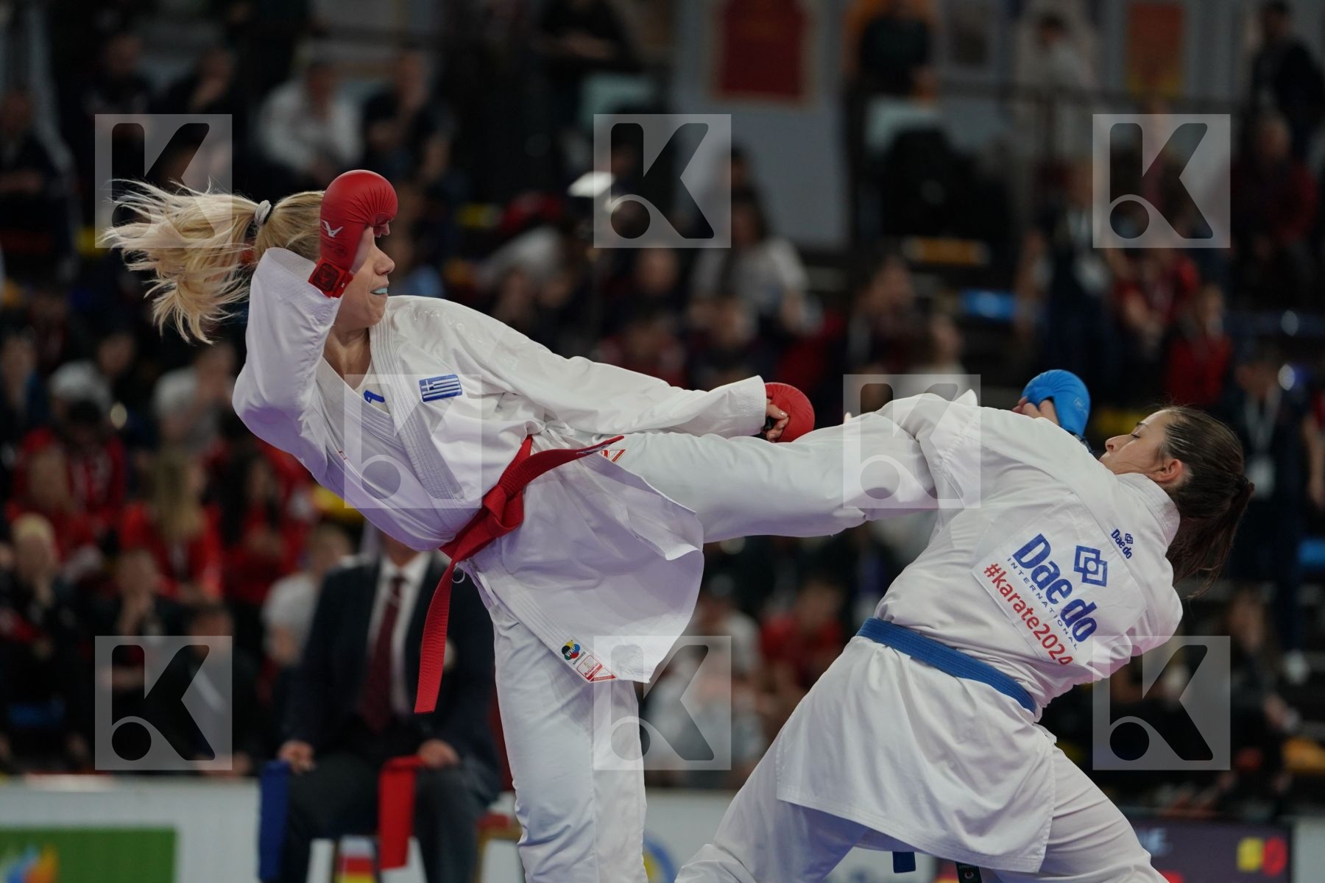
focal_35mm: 197
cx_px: 662
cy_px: 442
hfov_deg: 10.4
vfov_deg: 7.0
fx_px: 7250
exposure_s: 1/1000
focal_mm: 197
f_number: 2.8
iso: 1250
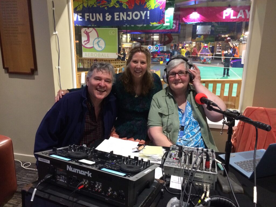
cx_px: 138
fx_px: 231
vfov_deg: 48.2
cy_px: 104
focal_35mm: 29
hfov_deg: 61.7
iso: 320
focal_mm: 4.15
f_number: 2.2
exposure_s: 1/25
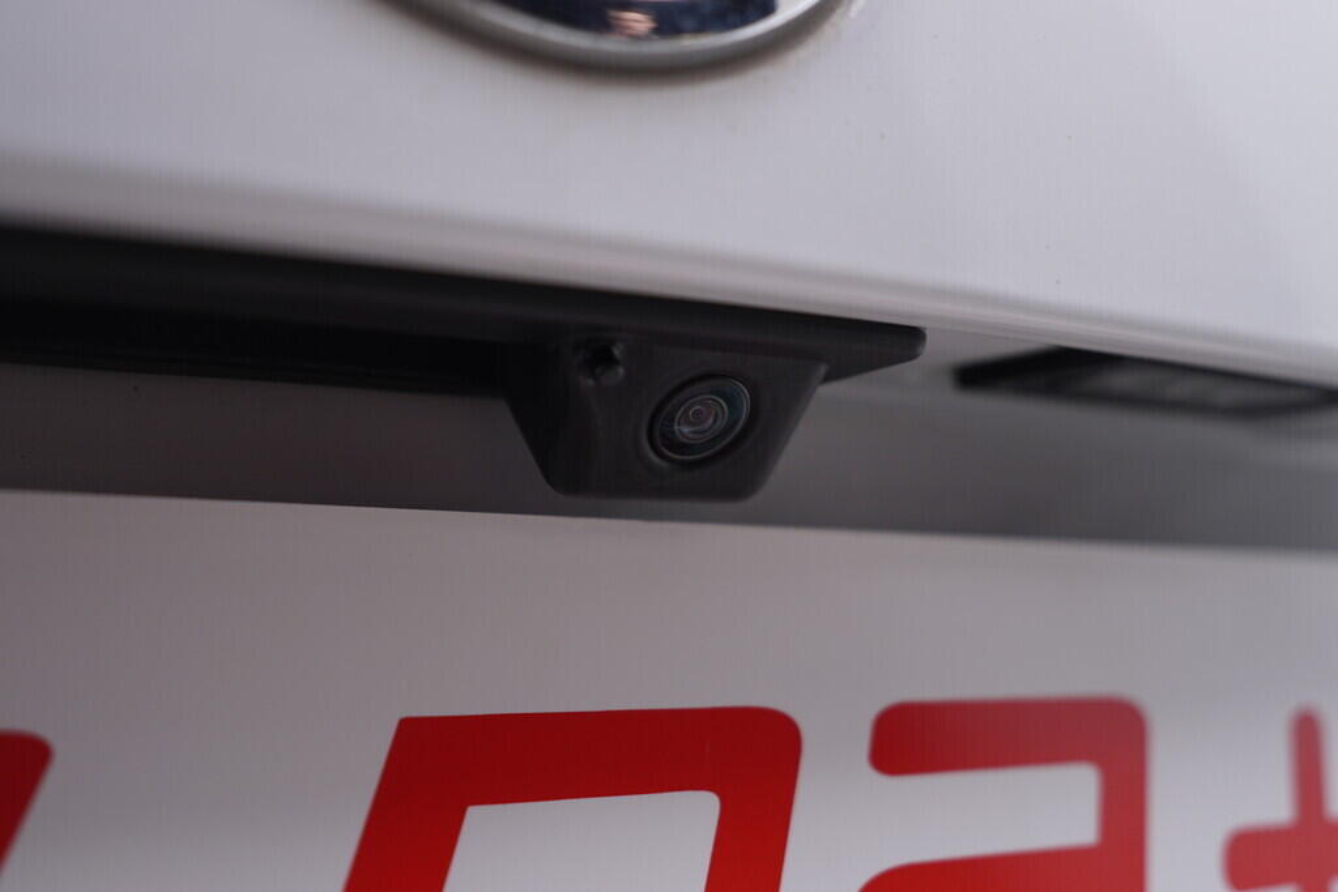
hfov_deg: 53.1
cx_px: 669
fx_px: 1338
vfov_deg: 36.9
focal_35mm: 36
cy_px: 446
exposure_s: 1/50
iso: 125
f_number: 3.2
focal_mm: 24
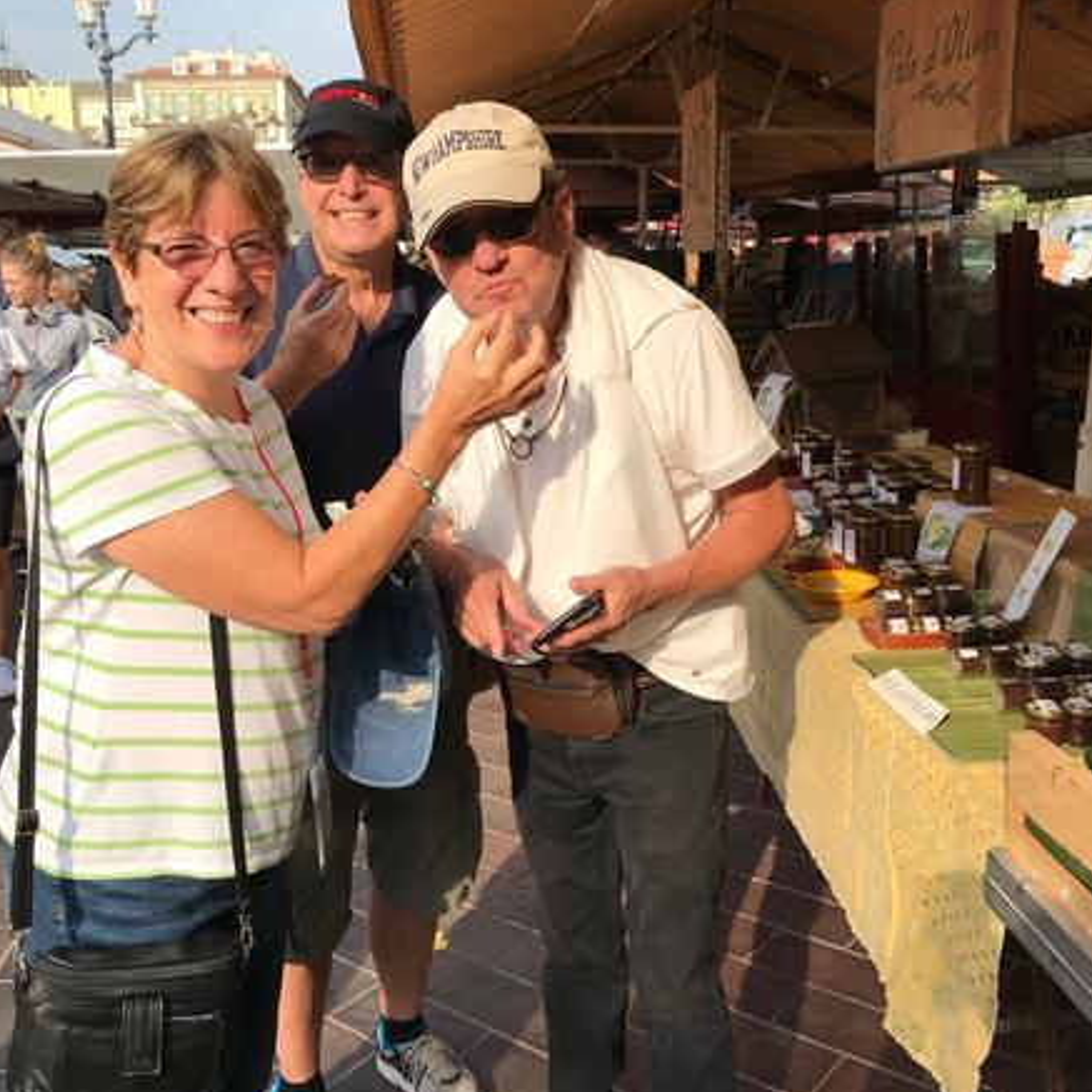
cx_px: 535
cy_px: 540
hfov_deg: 48.4
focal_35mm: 34
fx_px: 1213
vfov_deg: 48.4
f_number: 1.8
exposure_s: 1/1546
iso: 20
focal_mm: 3.99
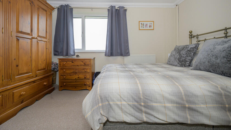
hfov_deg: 103.0
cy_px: 53
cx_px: 115
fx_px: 92
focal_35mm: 15
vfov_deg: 70.0
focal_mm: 14
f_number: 7.1
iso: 800
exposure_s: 1/125
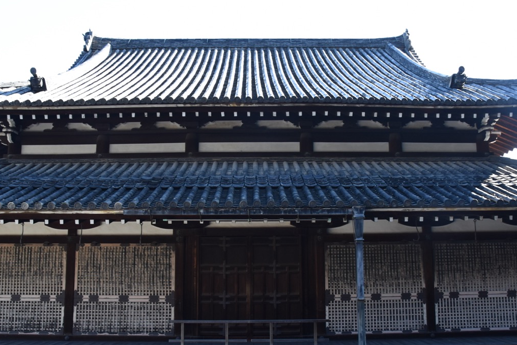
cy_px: 195
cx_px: 253
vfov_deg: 38.8
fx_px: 488
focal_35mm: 34
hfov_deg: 55.8
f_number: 6.3
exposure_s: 1/80
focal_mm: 18
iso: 400
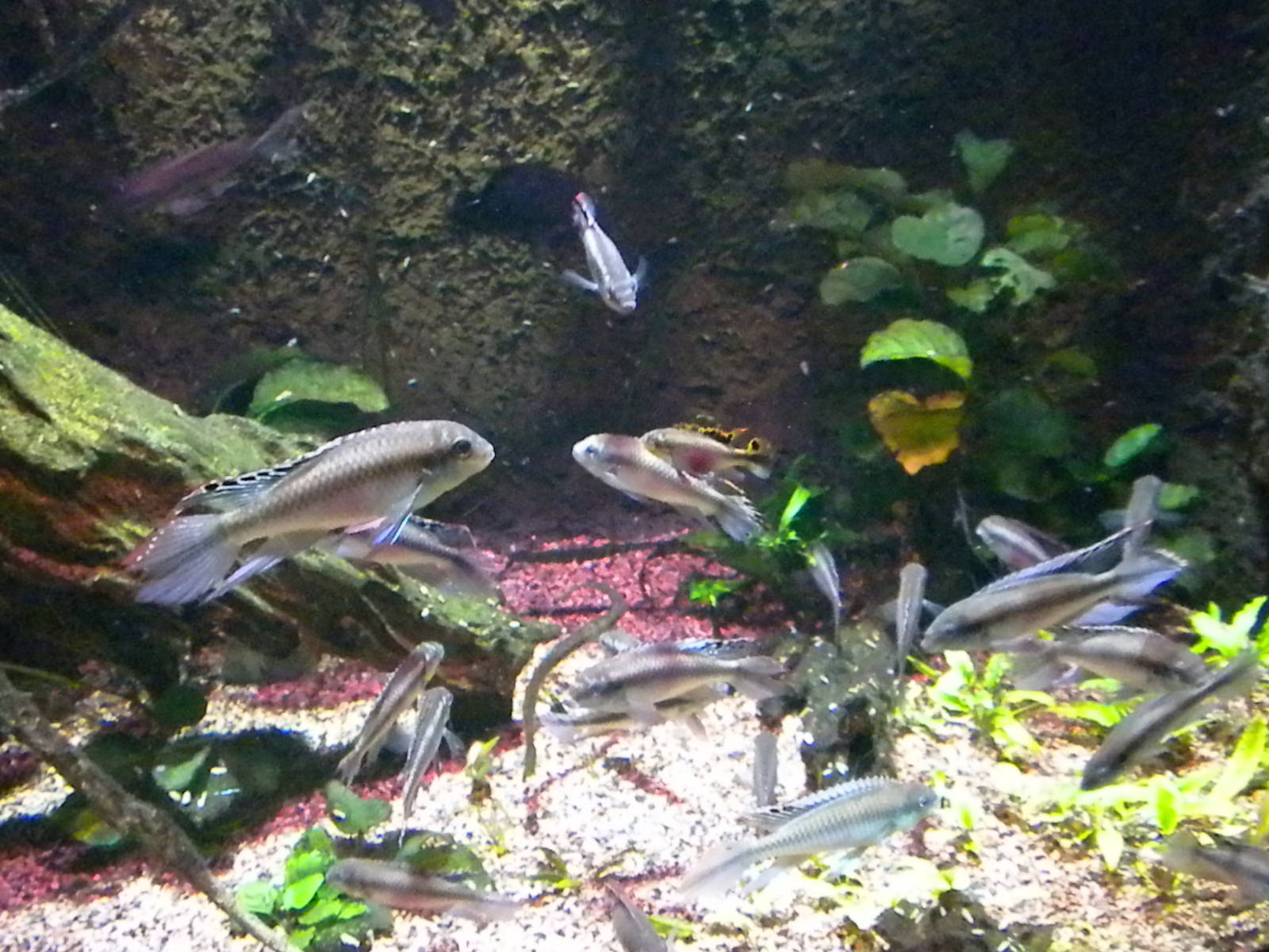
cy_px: 476
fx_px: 1356
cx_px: 634
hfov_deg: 50.1
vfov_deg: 38.7
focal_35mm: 37
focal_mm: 6.6
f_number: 3.5
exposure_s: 1/11.2
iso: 3200
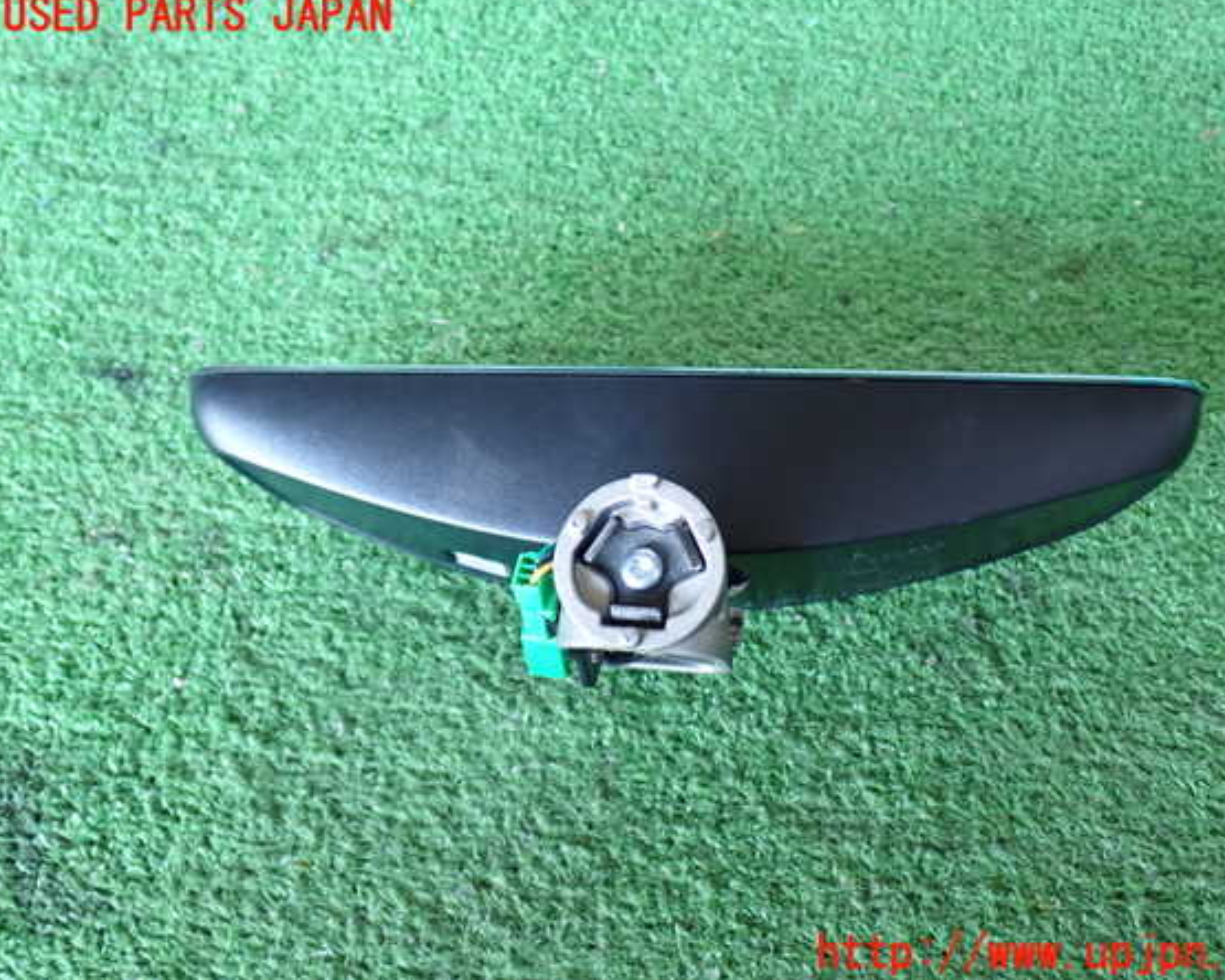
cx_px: 653
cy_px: 486
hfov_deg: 47.9
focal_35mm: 38
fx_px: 1378
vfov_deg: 39.2
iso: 640
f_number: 2.5
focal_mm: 6.37
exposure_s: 1/40
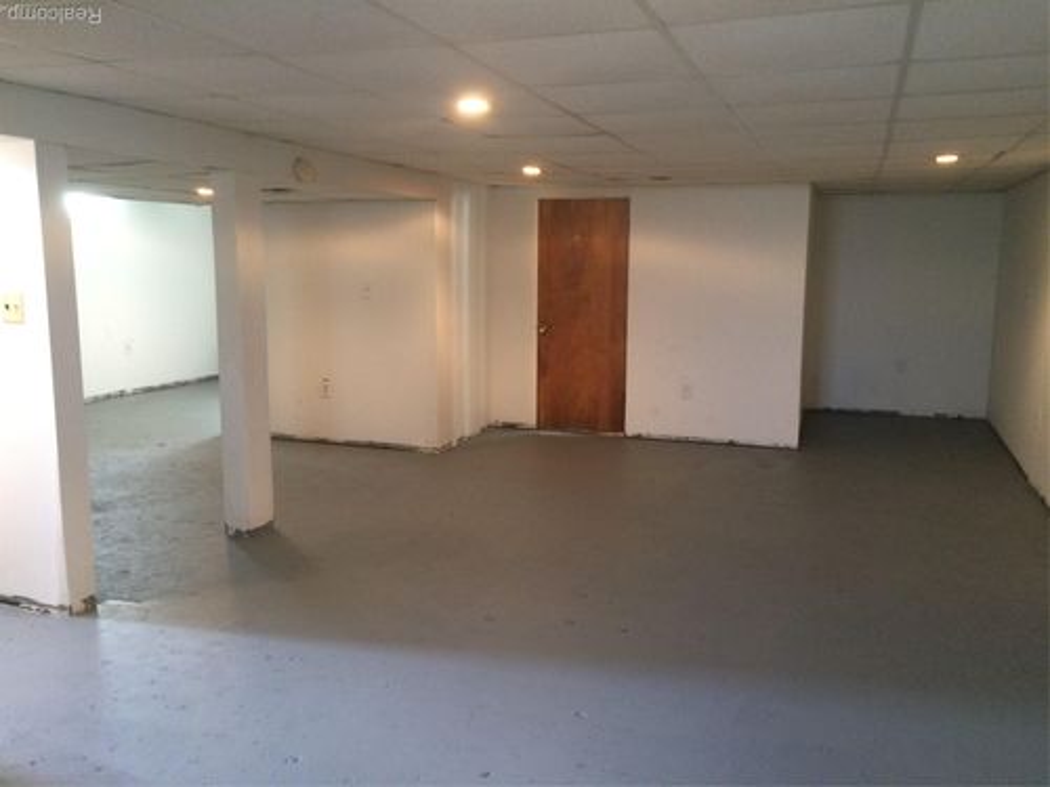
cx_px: 525
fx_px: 880
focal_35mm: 29
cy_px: 394
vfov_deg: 48.2
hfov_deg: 61.7
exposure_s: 1/24
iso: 320
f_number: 2.2
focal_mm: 4.15
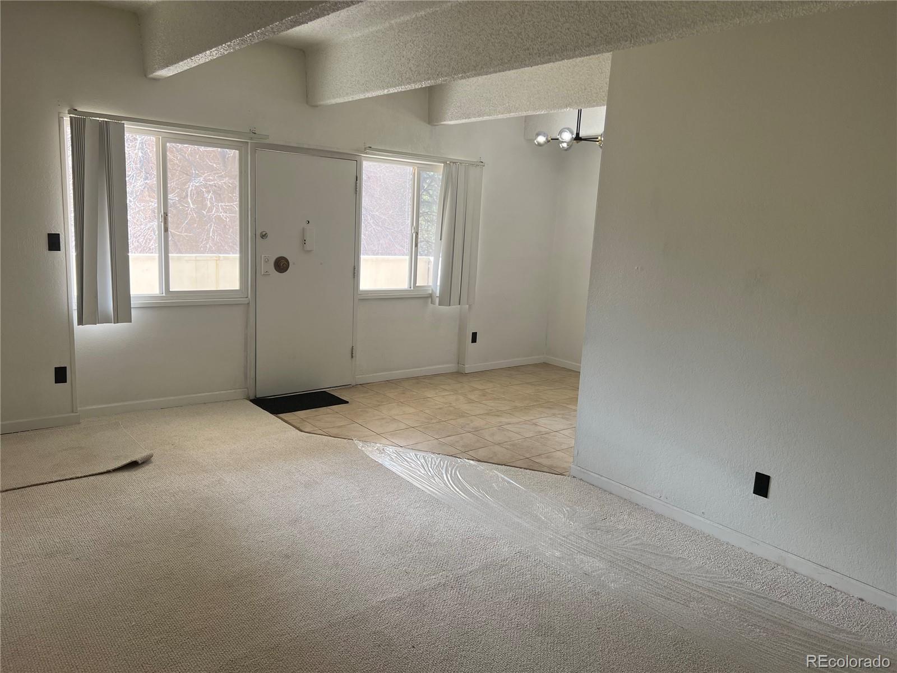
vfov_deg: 53.1
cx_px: 448
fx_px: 674
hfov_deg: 67.3
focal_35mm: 26
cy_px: 336
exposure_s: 1/120
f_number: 1.5
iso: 64
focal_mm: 5.7
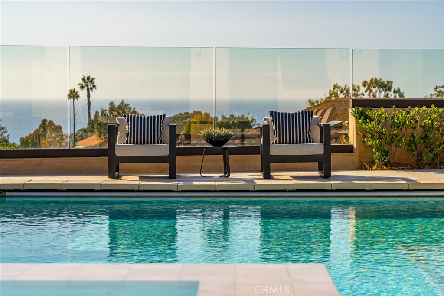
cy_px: 148
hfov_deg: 19.5
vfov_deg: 13.0
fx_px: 1295
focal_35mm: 105
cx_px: 222
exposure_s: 1/200
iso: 100
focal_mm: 105
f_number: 9
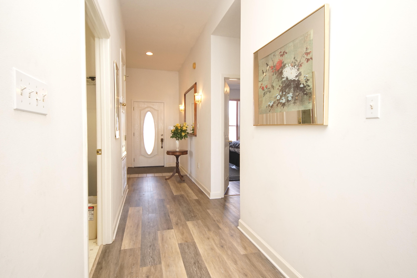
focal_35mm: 18
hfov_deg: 90.0
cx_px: 208
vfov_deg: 67.4
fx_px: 209
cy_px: 139
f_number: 4.5
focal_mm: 12
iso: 1250
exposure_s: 1/160
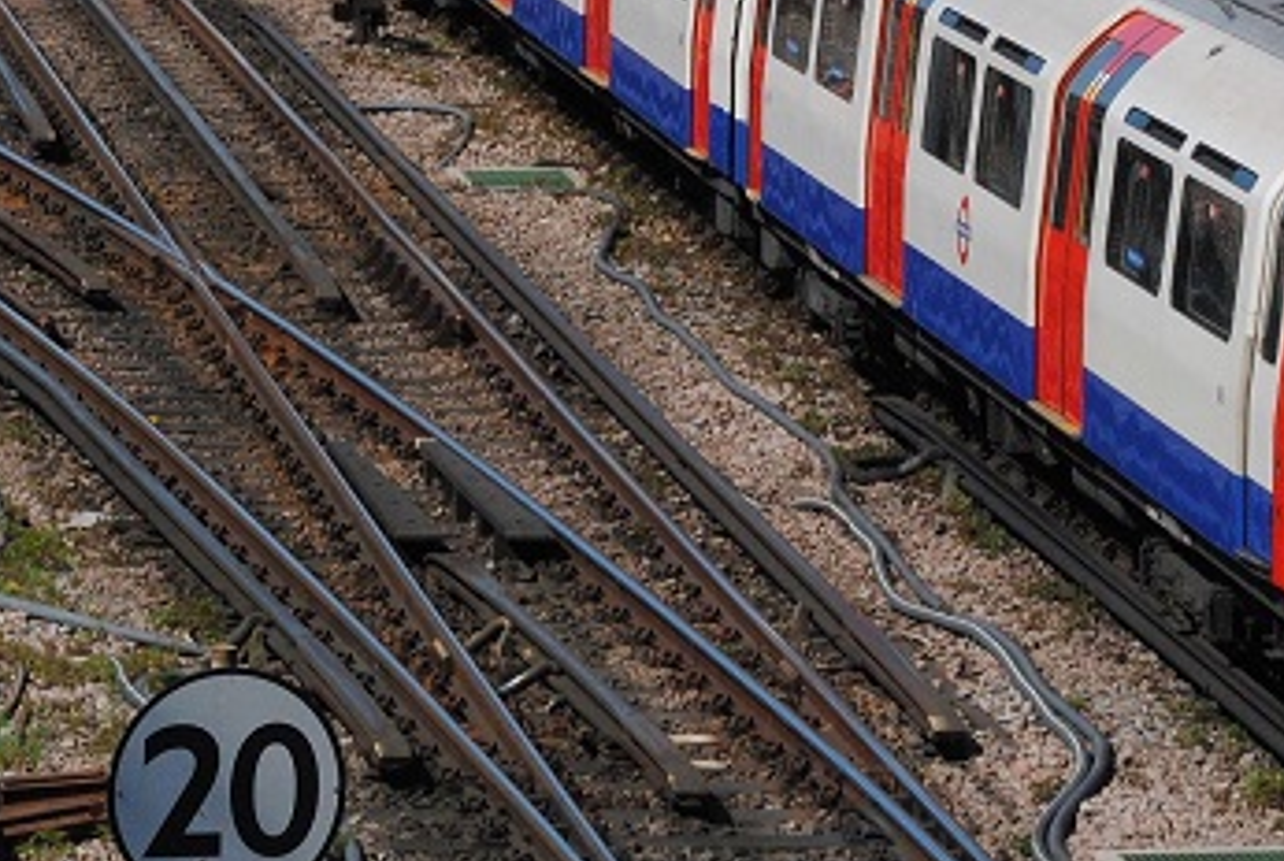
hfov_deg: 7.2
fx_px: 10208
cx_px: 375
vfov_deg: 4.8
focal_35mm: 286
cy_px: -373
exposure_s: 1/1600
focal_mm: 55
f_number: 7.1
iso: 400
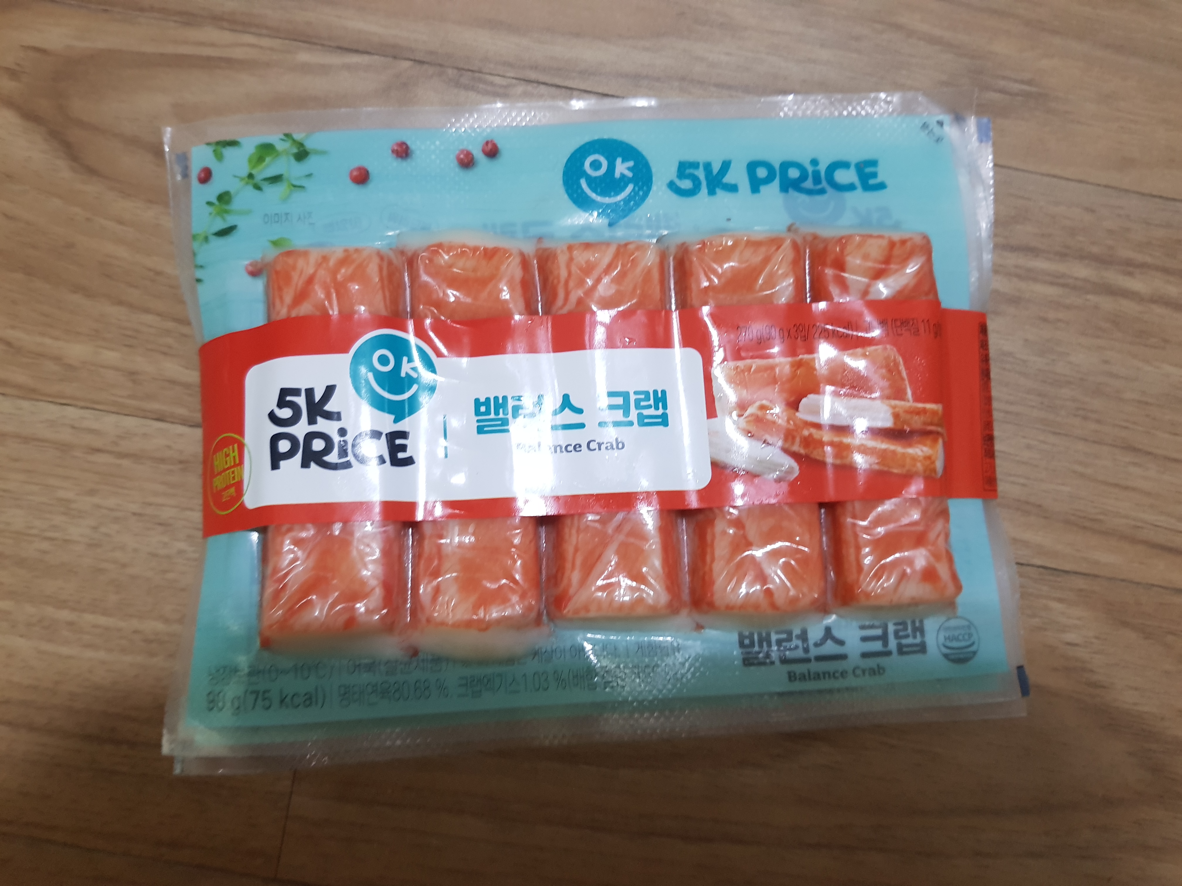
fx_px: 888
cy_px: 443
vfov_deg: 53.1
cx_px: 591
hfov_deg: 67.3
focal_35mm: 26
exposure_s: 1/24
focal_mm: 4.2
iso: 200
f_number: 1.7
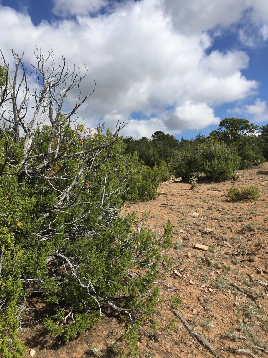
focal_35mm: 29
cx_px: 134
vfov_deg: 61.7
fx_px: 299
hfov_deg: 48.2
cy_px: 179
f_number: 2.2
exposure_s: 1/2639
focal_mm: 4.15
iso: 32
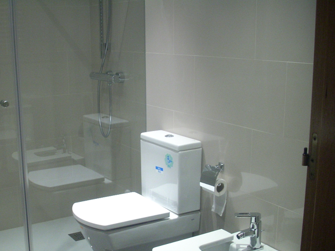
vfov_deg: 29.1
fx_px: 484
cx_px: 114
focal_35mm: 50
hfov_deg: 37.8
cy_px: 151
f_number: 2.8
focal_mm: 6.2
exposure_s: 1/27.5
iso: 200
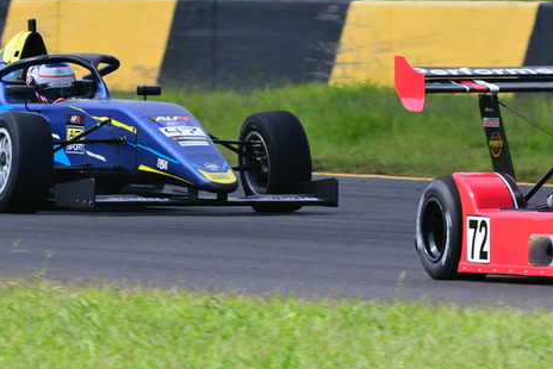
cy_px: 54
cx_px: 128
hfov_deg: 2.4
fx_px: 13126
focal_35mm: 854
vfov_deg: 1.6
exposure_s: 1/640
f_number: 11
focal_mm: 330
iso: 640
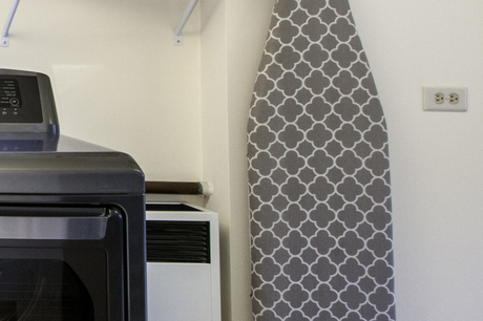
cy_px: 19
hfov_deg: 24.8
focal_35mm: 53
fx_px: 711
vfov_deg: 24.6
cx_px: -301
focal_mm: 10
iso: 640
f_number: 9
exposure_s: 1/200
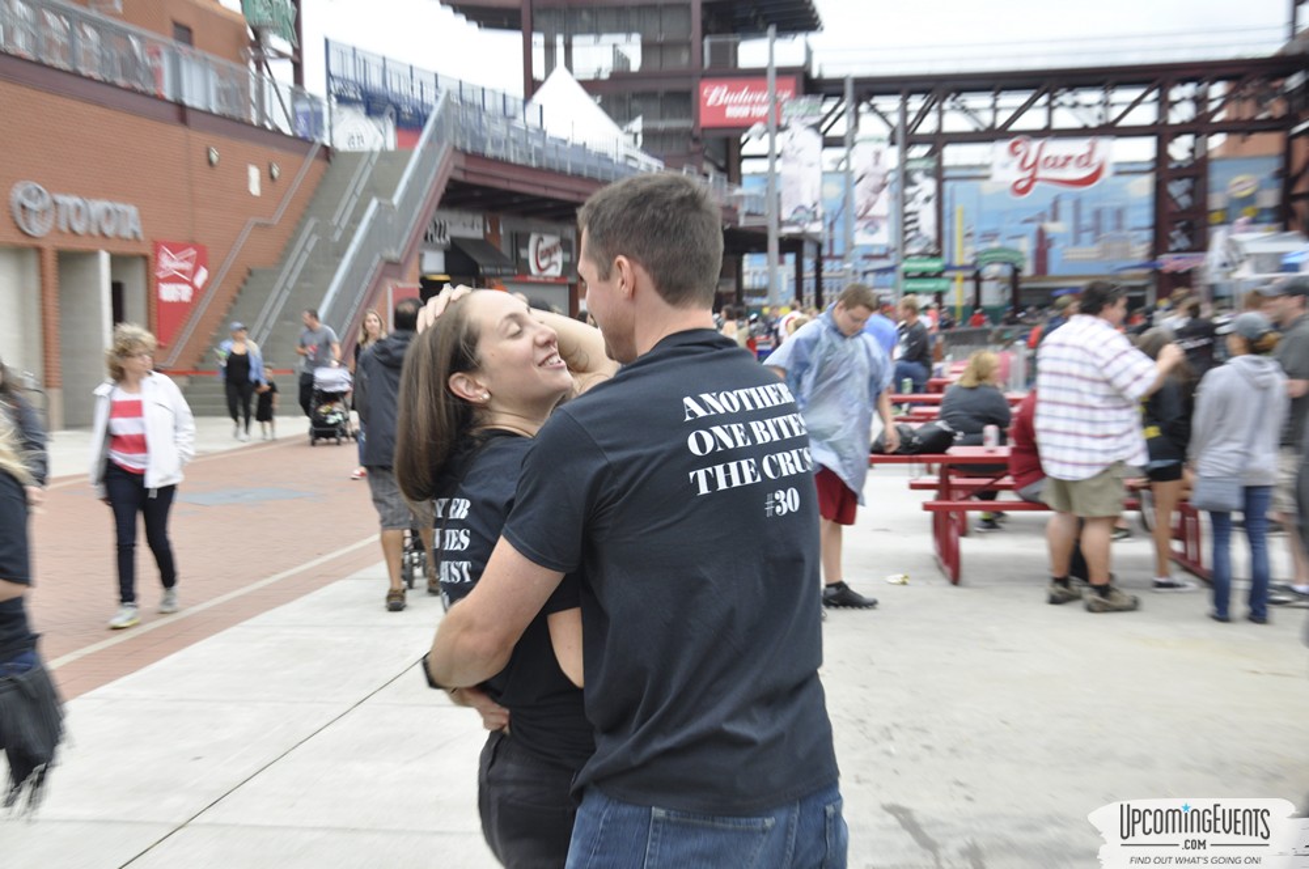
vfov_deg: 23.7
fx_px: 2070
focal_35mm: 57
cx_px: 654
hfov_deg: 35.1
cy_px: 434
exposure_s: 1/60
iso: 400
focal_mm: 38
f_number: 8
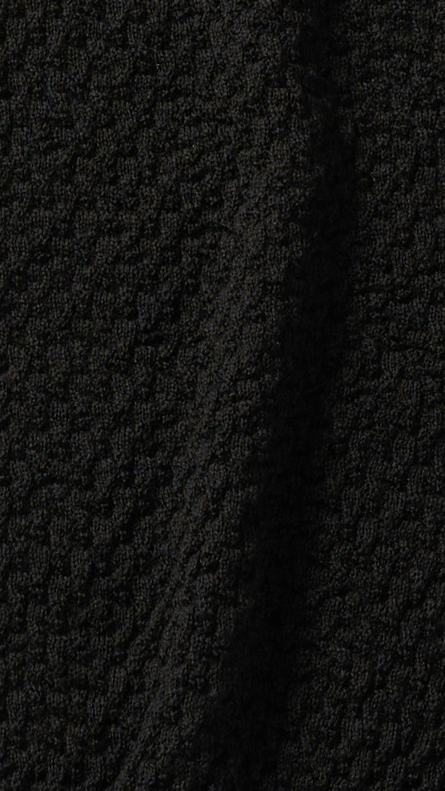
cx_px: -207
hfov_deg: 3.3
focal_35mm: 368
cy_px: -189
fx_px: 7711
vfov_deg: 5.8
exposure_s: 1/60
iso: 100
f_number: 10
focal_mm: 49.5
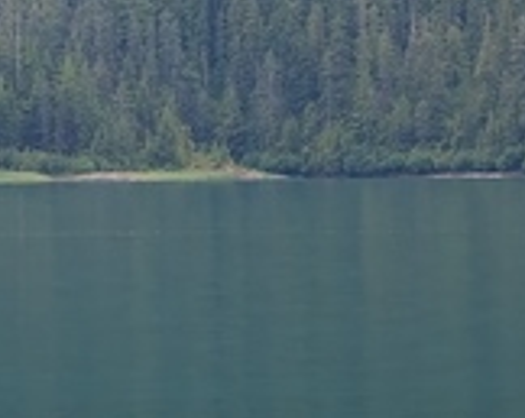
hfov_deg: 2.3
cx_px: -130
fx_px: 12904
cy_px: -953
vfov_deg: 1.8
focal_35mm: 832
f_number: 4.8
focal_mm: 112
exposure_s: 1/250
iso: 160
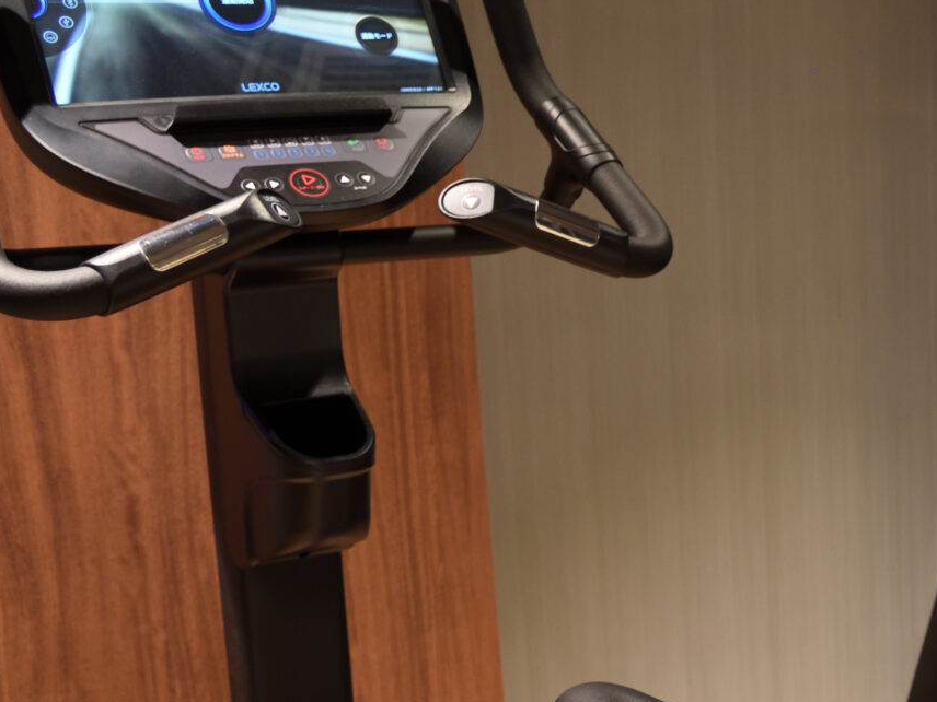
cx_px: 1274
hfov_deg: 24.1
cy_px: 485
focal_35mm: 69
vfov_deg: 21.2
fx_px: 1868
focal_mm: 24
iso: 500
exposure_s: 1/13
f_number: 4
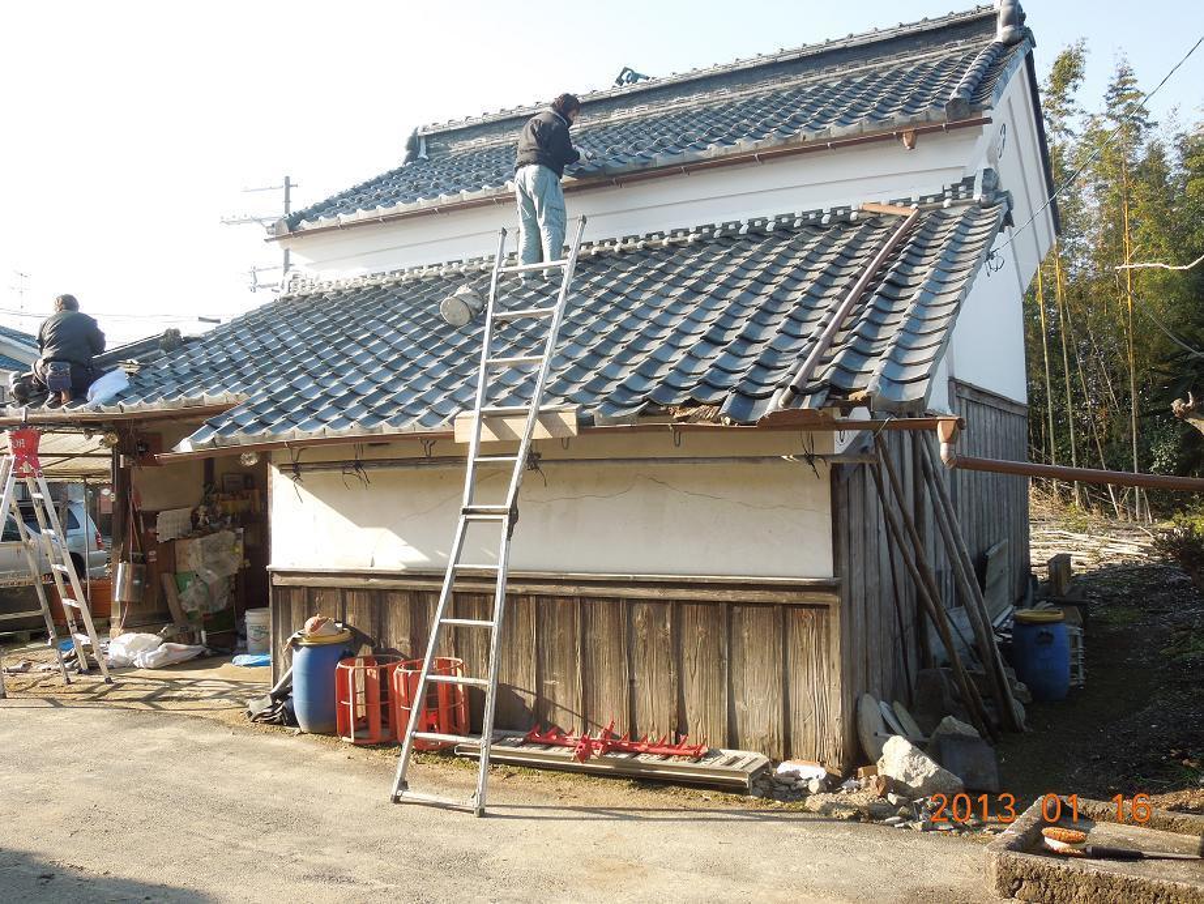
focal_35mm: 31
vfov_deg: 45.5
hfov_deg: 58.3
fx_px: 1079
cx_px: 602
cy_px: 452
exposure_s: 1/200
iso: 100
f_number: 3.6
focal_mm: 5.6
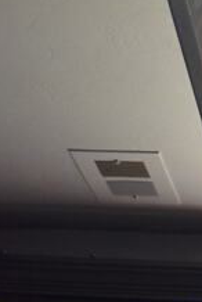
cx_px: 351
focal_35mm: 113
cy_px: -250
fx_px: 948
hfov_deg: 11.4
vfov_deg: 15.4
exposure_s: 1/125
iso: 1400
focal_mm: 18
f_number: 3.5
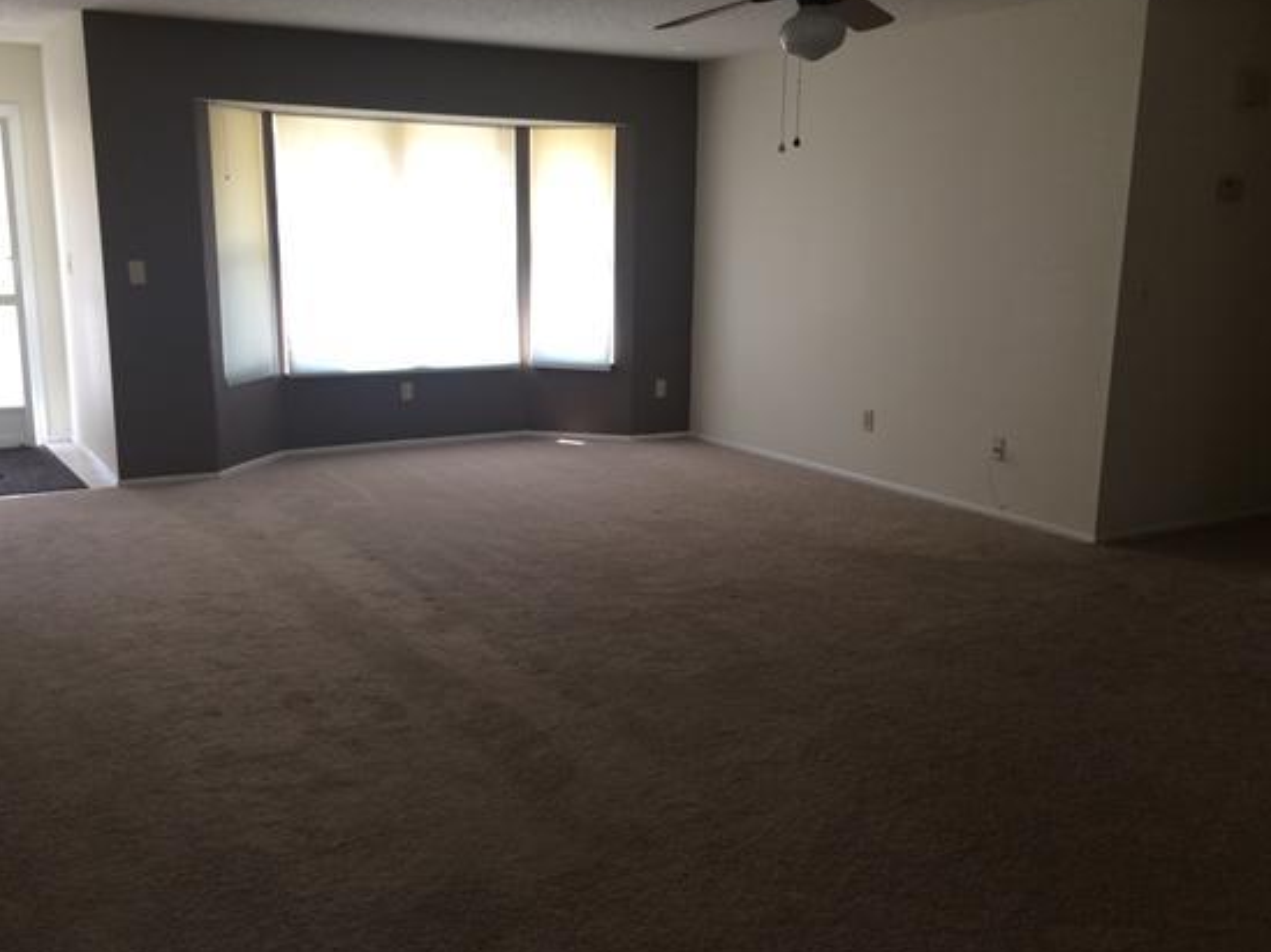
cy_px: 484
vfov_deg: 40.7
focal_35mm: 35
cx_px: 611
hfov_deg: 52.6
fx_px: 1284
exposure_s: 1/30
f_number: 2.2
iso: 40
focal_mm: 4.12
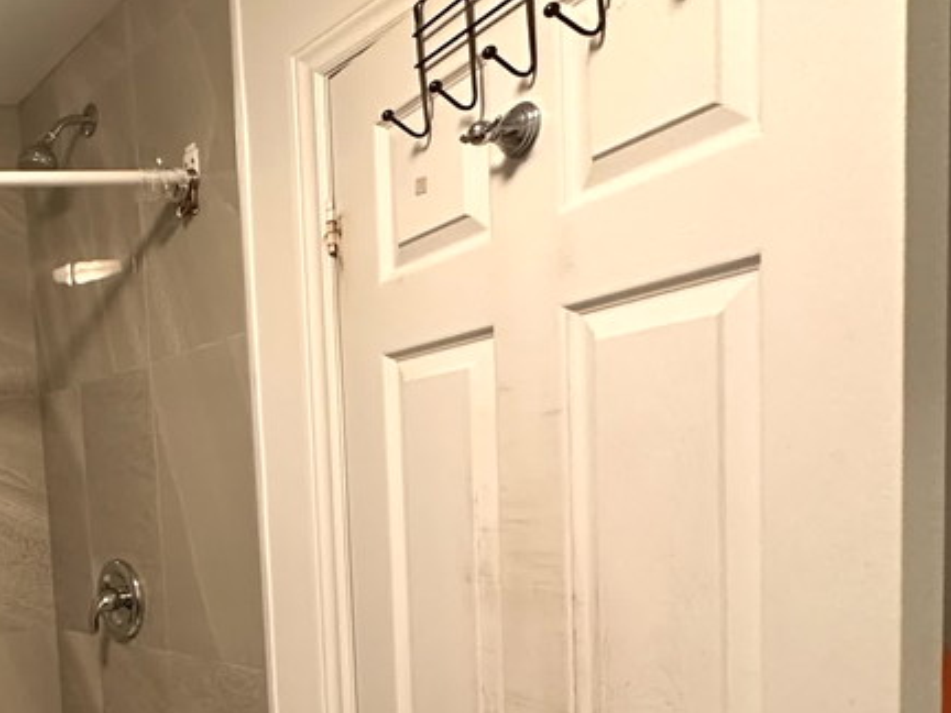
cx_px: -134
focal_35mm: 35
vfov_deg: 38.7
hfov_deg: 40.5
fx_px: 962
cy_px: 601
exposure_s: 1/60
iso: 320
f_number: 2.2
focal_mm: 2.22
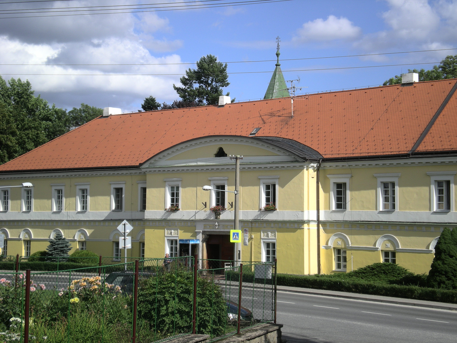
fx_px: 977
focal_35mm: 74
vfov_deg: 19.9
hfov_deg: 26.3
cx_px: 228
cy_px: 172
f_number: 6.5
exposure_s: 1/245
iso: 50
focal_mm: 12.3
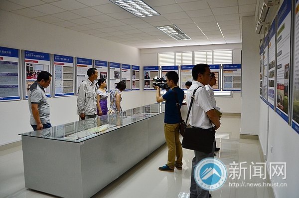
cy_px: 99
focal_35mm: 27
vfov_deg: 47.7
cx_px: 150
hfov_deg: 67.5
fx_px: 224
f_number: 4.5
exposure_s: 1/160
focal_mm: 18
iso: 2000
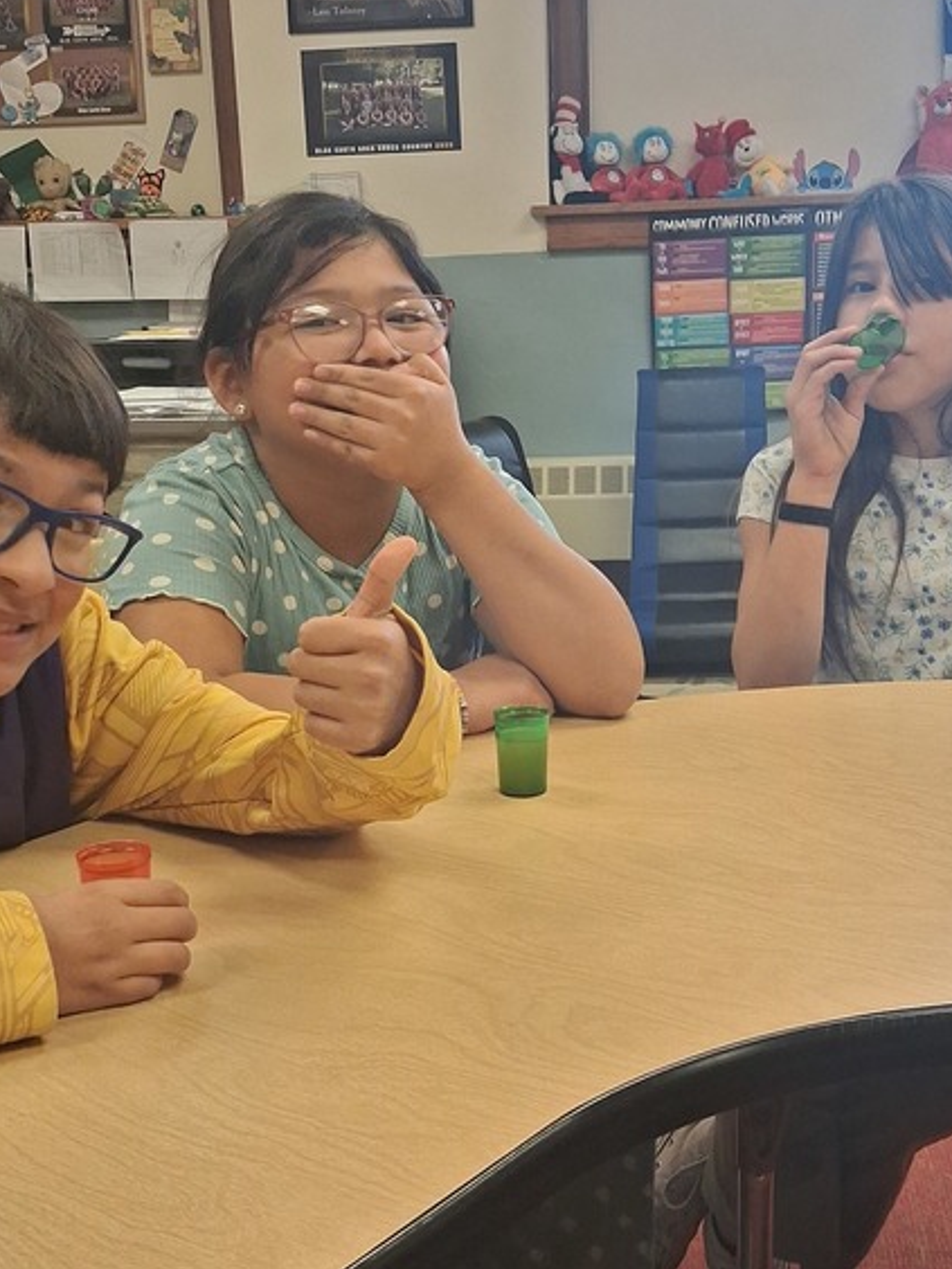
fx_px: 1797
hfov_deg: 29.7
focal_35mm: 49
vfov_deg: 38.9
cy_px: 659
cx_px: 520
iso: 250
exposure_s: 1/100
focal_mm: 4
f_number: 1.8
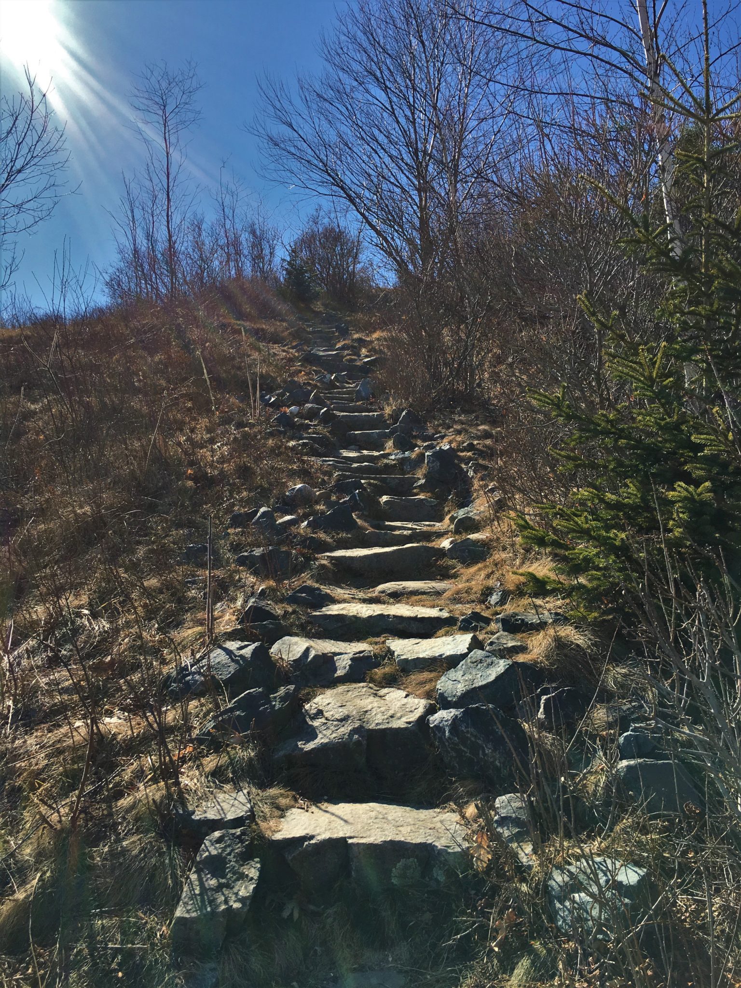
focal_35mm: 29
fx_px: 828
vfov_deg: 61.7
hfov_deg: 48.2
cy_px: 494
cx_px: 370
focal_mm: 4.15
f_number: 2.2
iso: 25
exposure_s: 1/1399
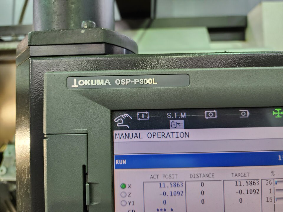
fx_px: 188
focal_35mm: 23
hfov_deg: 73.9
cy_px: 106
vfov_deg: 58.9
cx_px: 142
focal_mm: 6.4
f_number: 1.8
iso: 320
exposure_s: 1/49
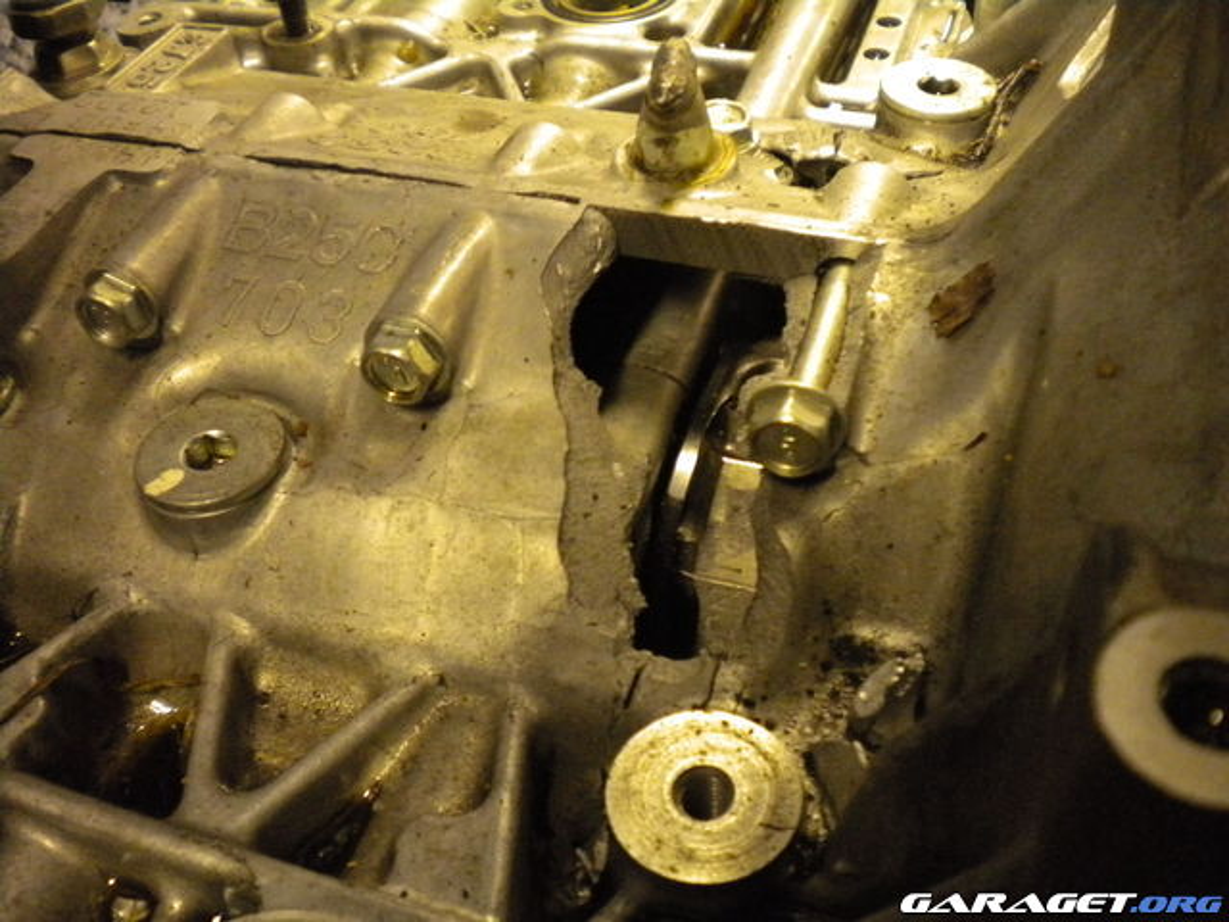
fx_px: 1243
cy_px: 461
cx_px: 614
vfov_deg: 40.7
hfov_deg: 52.6
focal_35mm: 35
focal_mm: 6.3
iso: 800
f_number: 3.1
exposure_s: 1/27.7
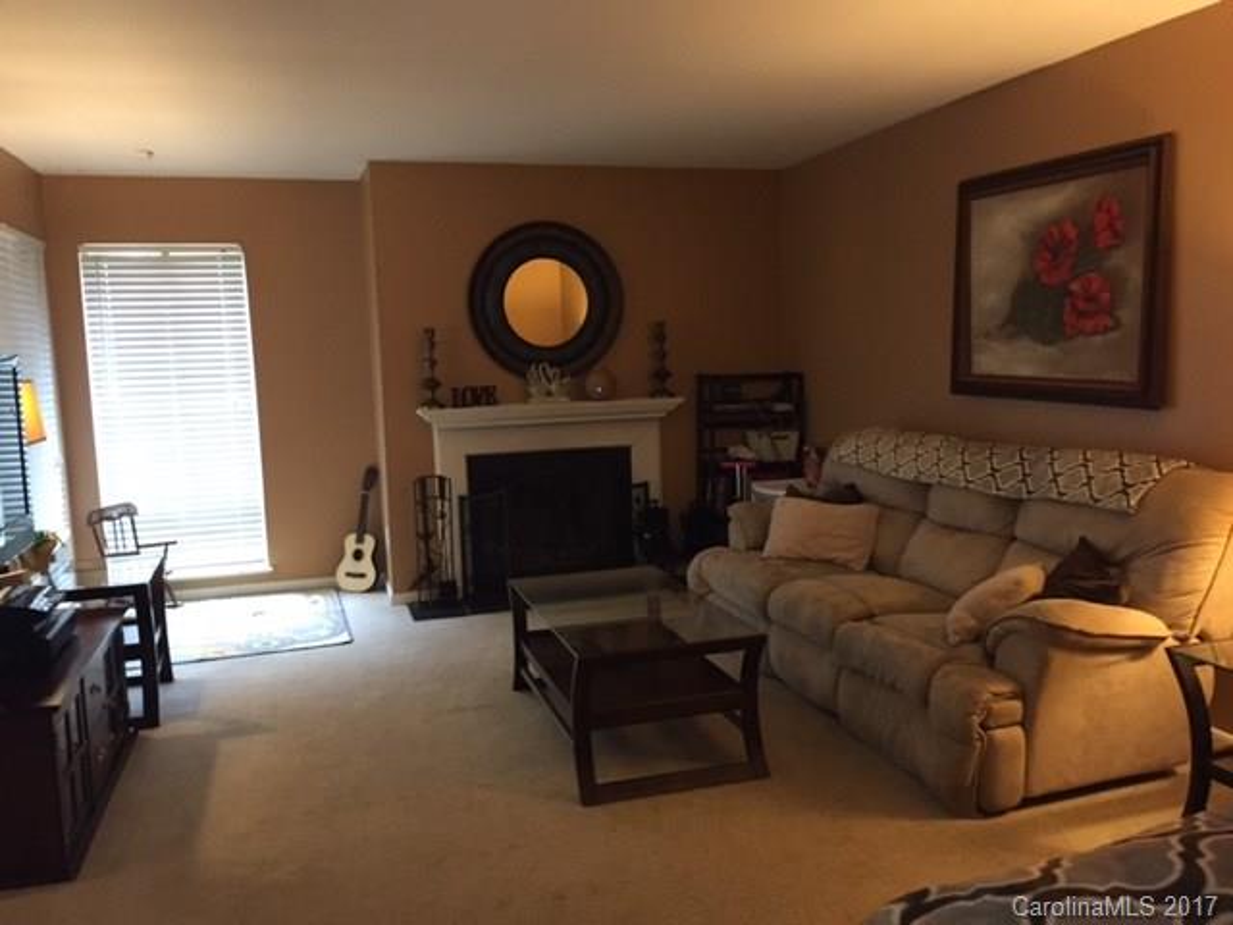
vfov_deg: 48.2
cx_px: 616
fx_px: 1033
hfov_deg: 61.7
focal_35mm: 29
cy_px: 462
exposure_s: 1/20
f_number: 2.2
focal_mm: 4.15
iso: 250
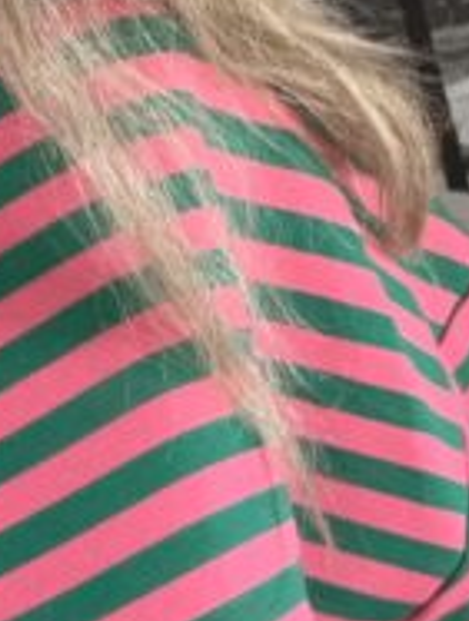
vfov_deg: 16.1
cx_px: -276
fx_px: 1998
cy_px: 940
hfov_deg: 12.6
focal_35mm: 111
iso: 400
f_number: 1.8
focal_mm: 4.25
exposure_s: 1/57
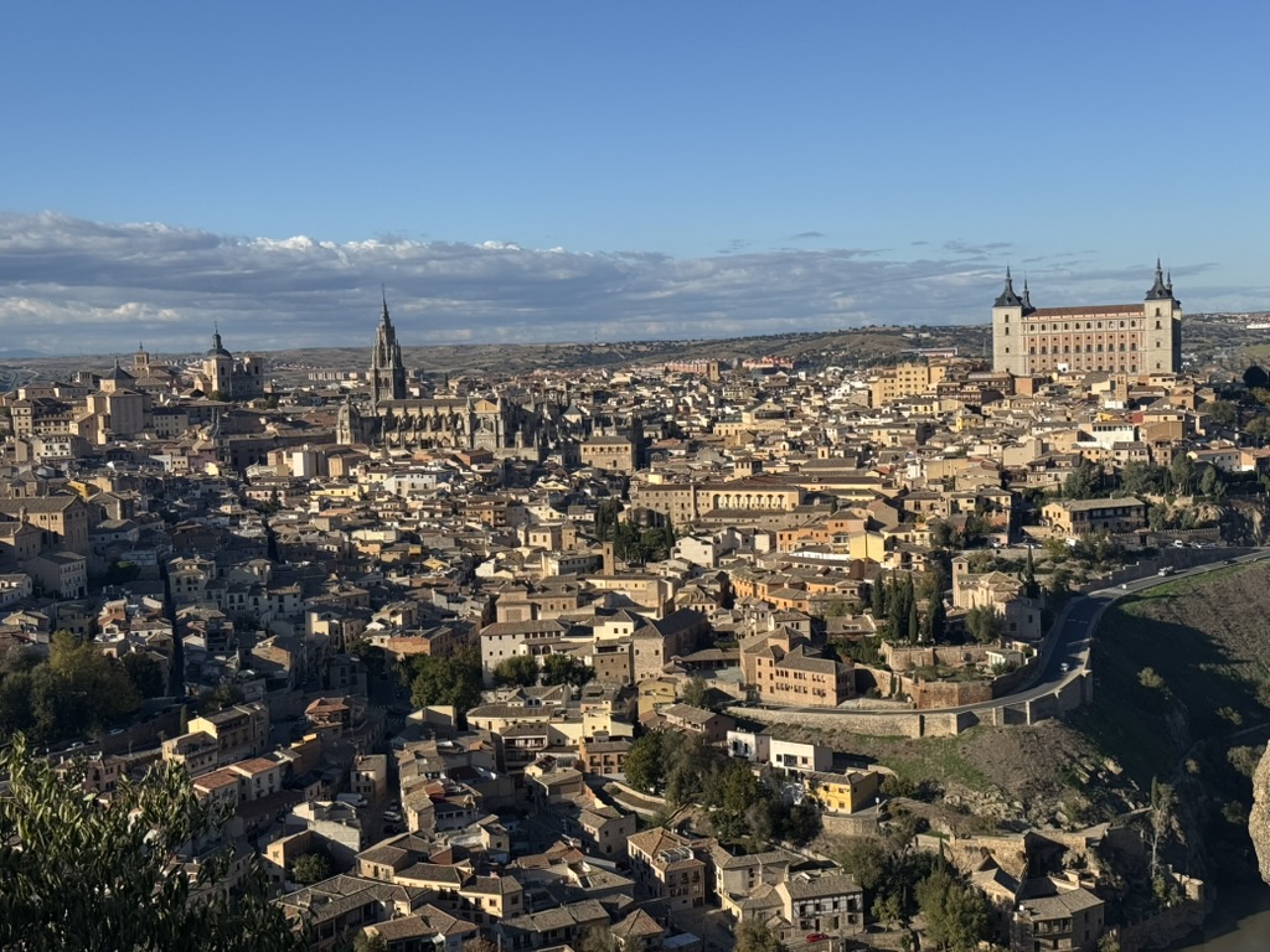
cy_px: 476
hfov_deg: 39.7
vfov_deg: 30.3
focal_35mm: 48
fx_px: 1761
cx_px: 635
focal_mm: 6.76
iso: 64
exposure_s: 1/4975
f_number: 1.78
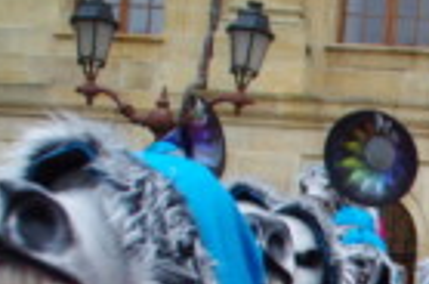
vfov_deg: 13.4
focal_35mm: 97
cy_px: 406
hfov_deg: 18.5
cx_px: 651
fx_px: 1153
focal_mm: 18
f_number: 4
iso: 100
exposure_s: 1/60
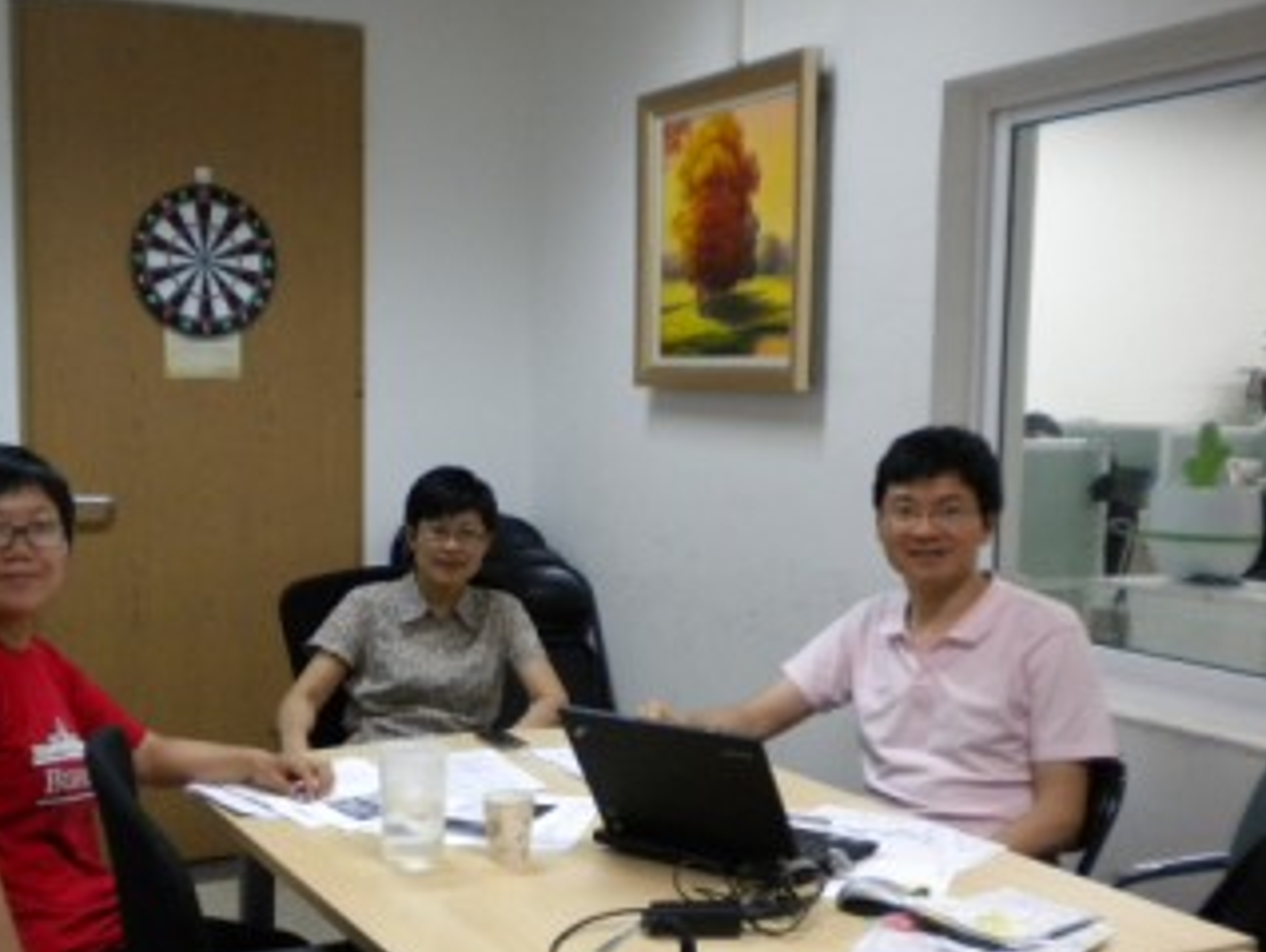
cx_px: 514
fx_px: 1610
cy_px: 582
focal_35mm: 44
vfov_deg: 32.8
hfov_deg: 42.7
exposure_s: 1/58
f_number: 3.1
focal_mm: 6.3
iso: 400
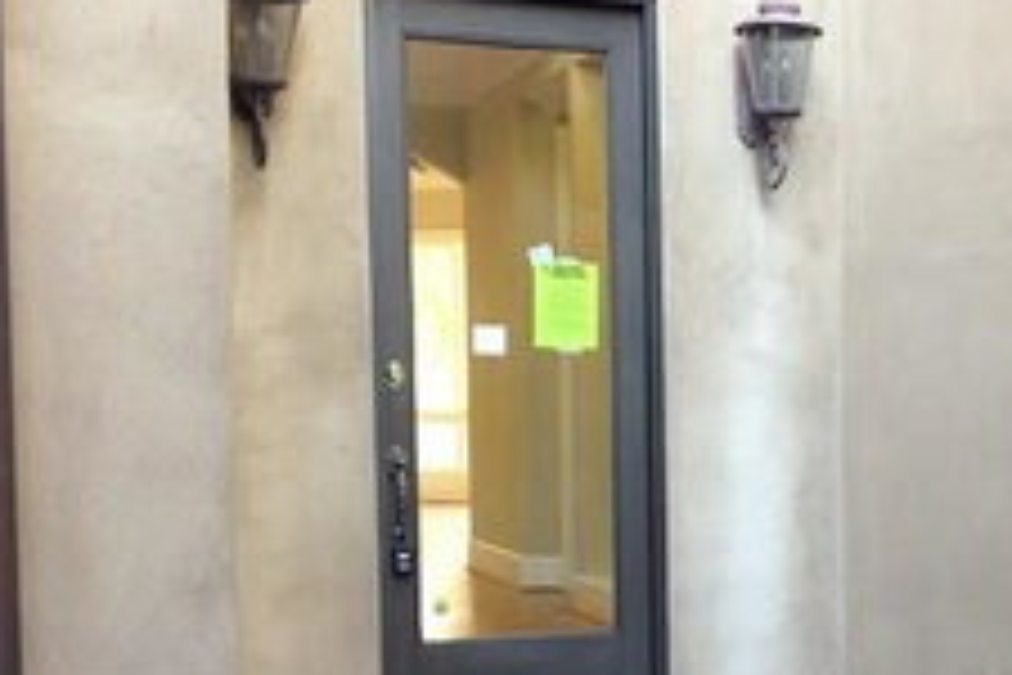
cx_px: 789
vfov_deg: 19.6
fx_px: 1940
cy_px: 482
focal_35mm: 69
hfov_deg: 28.7
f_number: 2.4
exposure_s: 1/20
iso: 64
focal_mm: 4.28
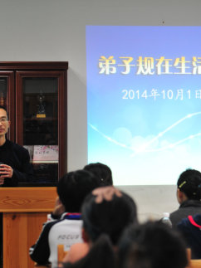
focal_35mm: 153
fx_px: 1185
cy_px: 134
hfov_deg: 9.7
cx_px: 143
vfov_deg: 12.9
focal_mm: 70
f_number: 3.5
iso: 500
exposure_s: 1/50
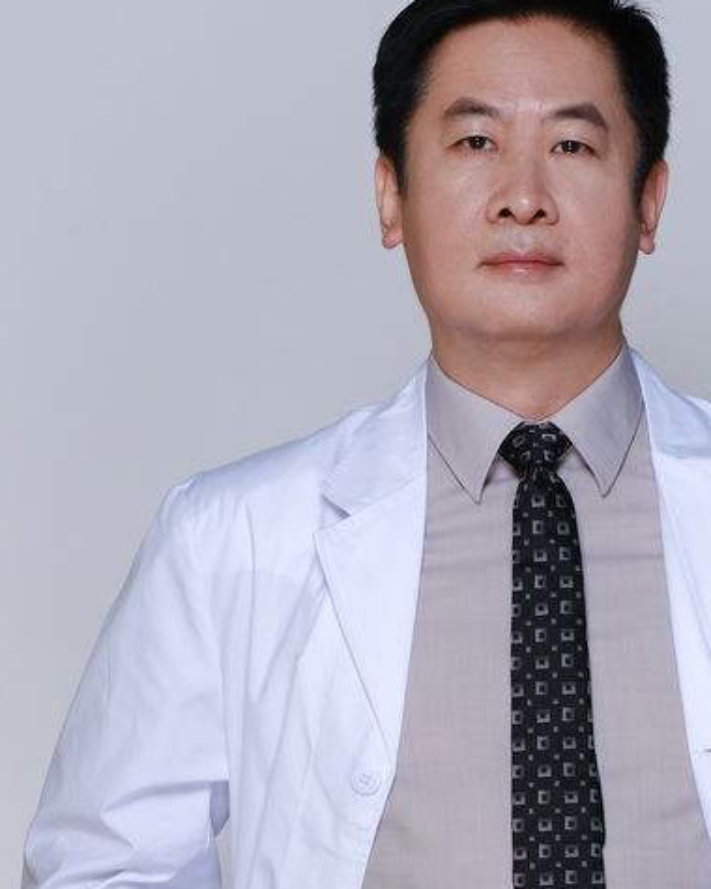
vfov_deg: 9.6
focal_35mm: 199
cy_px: 953
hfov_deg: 7.8
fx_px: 5234
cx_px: 501
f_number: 5
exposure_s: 1/160
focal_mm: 56
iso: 250
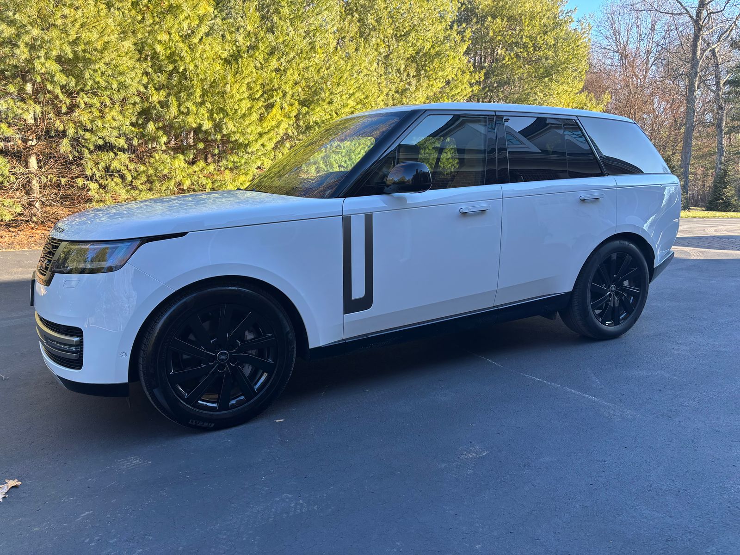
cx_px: 370
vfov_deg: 53.1
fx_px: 556
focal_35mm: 26
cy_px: 278
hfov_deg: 67.3
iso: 40
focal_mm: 5.96
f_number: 1.6
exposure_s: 1/212
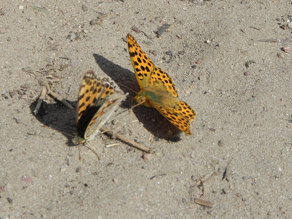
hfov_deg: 12.2
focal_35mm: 162
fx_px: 1367
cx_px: 146
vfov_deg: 9.2
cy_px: 110
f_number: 8
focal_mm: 28.8
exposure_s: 1/562
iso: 160
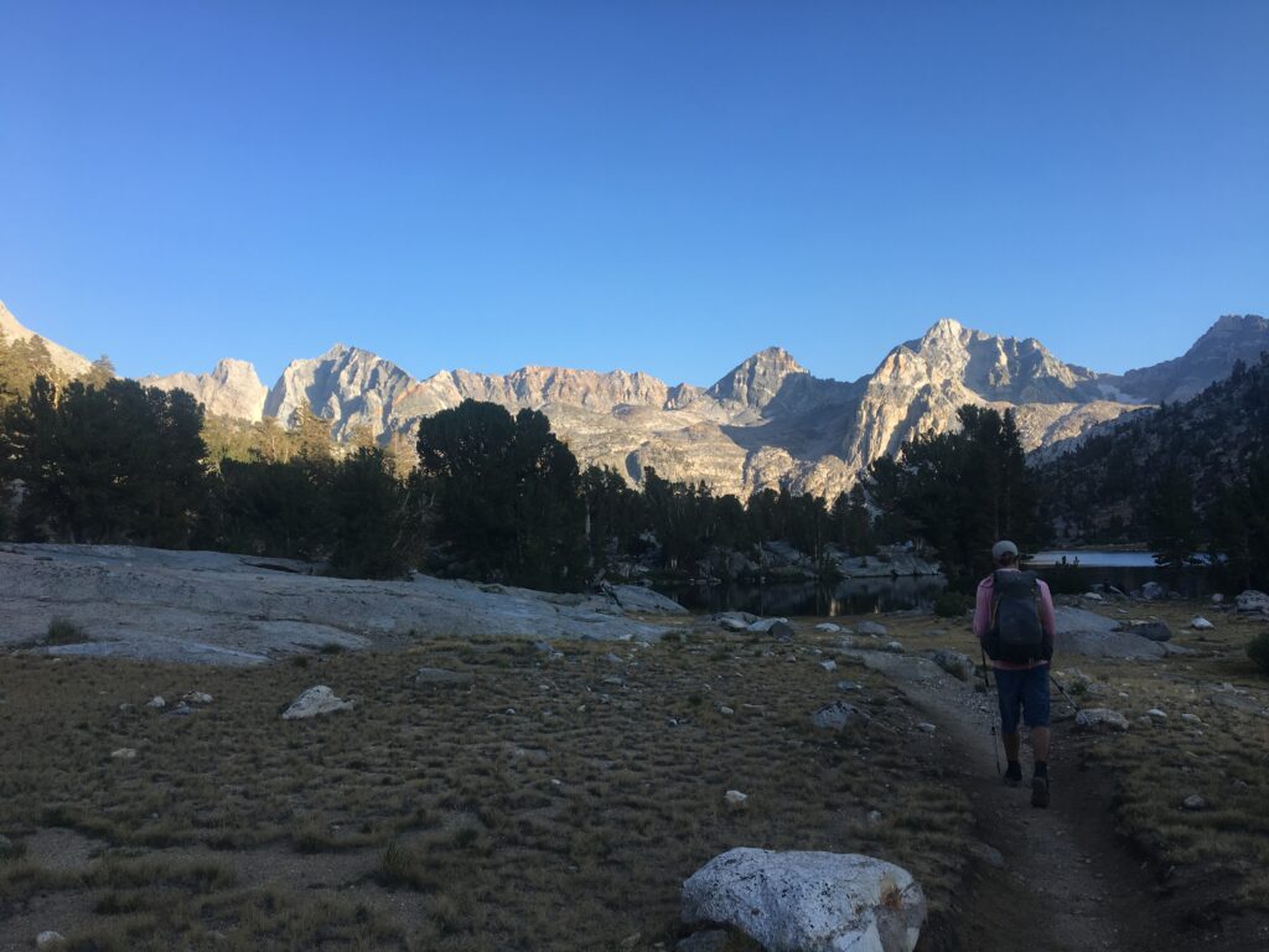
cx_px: 634
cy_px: 476
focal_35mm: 29
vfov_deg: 48.2
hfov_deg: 61.7
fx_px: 1063
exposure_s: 1/565
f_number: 2.2
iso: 25
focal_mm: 4.15
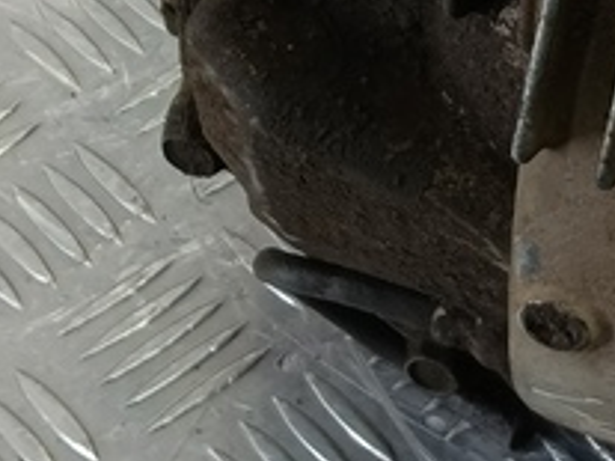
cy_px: -223
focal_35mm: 114
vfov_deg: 12.4
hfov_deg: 16.5
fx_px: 2024
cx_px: 749
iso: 107
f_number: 1.6
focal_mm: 4.11
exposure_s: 1/50
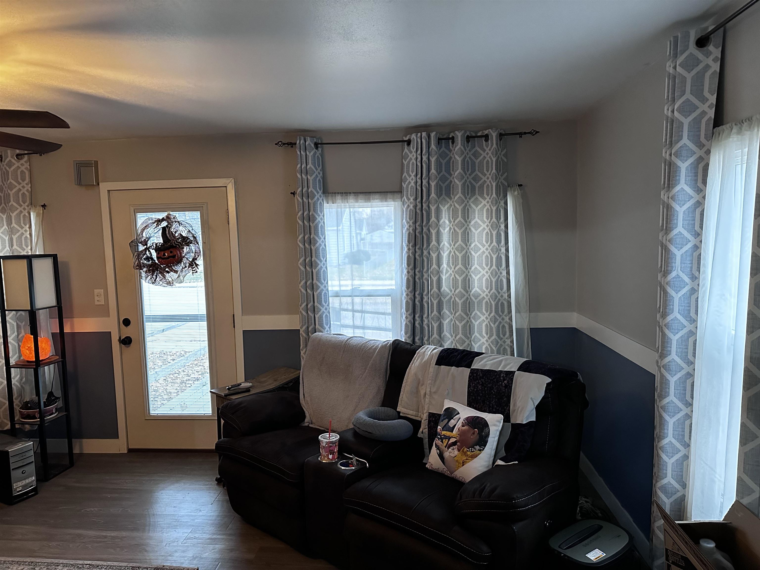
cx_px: 380
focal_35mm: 24
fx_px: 527
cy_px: 285
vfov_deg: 56.8
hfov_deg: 71.6
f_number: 1.78
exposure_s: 1/60
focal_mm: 6.86
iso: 800
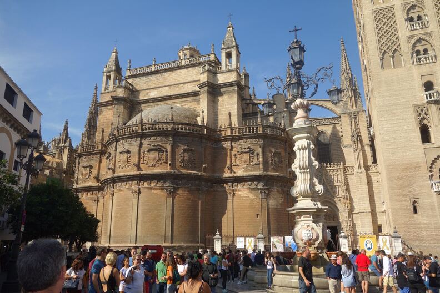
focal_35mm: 28
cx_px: 220
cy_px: 146
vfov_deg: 46.4
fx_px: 342
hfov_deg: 65.5
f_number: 4
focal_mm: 10.4
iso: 125
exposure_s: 1/800
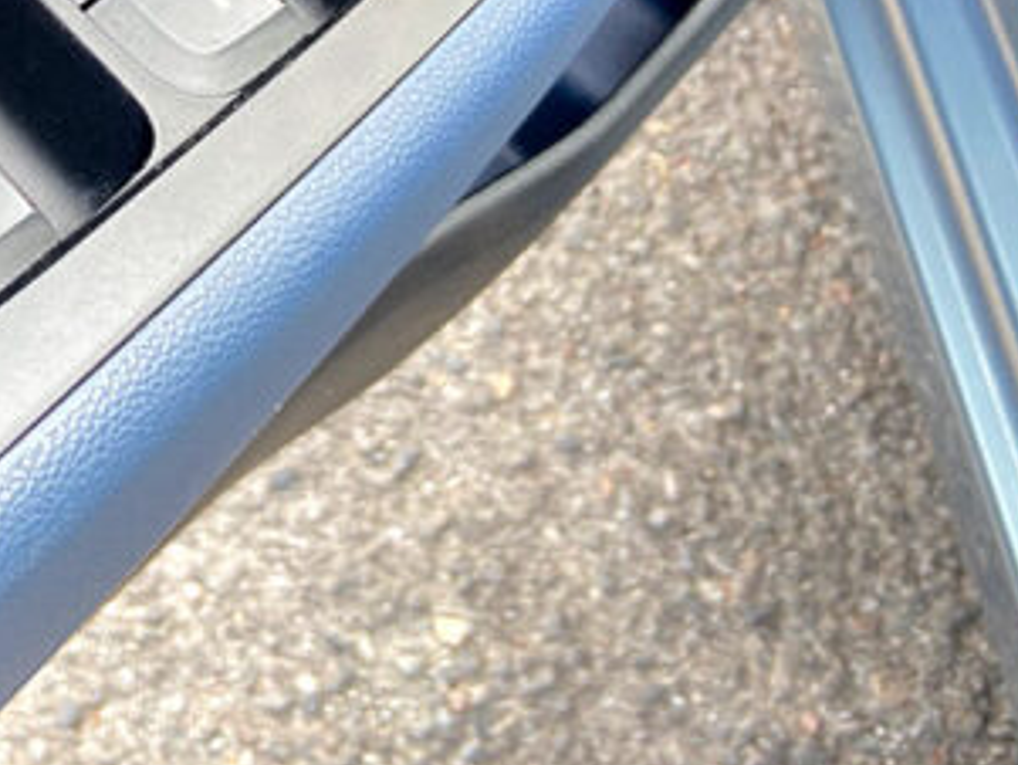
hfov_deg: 26.7
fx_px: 2030
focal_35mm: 69
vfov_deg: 19.7
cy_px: -223
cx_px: 14
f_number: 1.8
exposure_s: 1/121
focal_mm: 4.25
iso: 64
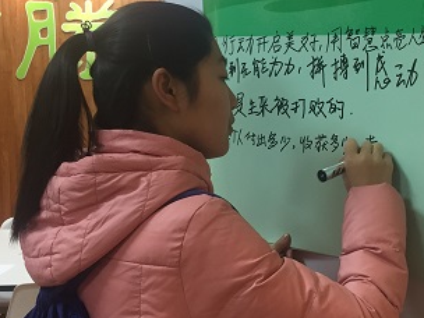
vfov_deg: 24.0
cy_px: 134
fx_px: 747
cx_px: 298
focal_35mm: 61
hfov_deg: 31.3
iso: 80
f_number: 2.2
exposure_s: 1/33
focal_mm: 4.15
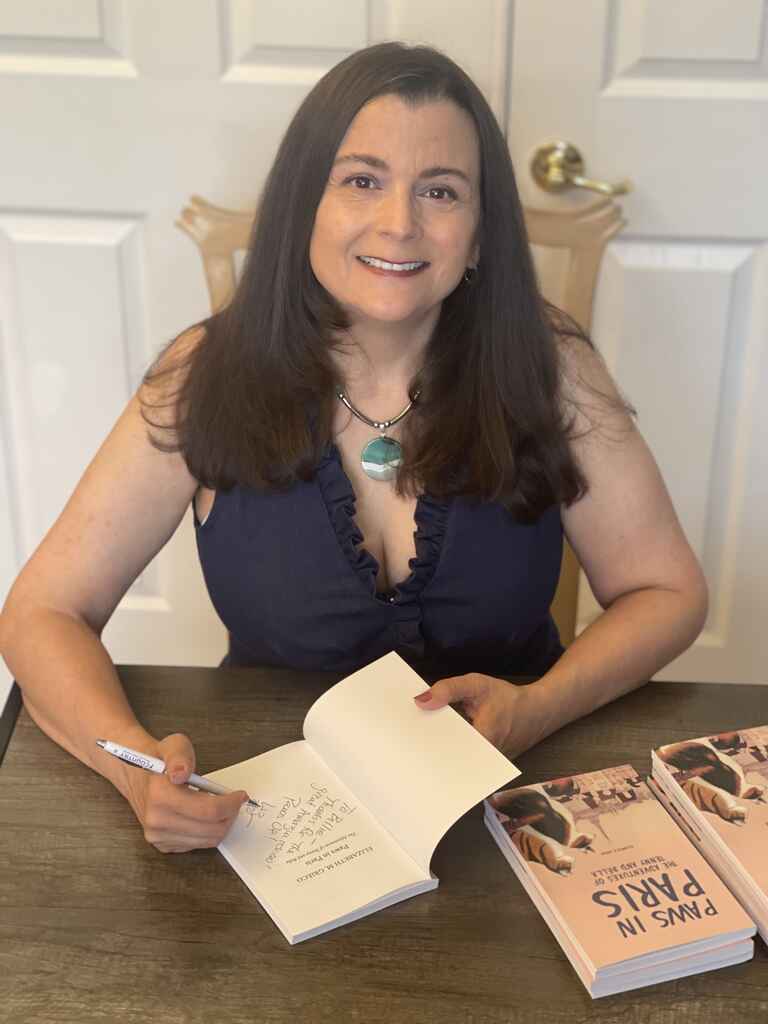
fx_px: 1893
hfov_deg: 22.9
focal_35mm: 64
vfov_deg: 30.3
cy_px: 512
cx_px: 384
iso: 200
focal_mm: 7.5
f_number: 2.2
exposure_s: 1/40
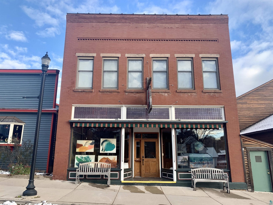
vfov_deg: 53.1
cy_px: 102
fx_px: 205
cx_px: 136
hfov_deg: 67.3
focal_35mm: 26
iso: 25
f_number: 1.8
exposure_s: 1/431
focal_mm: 4.25
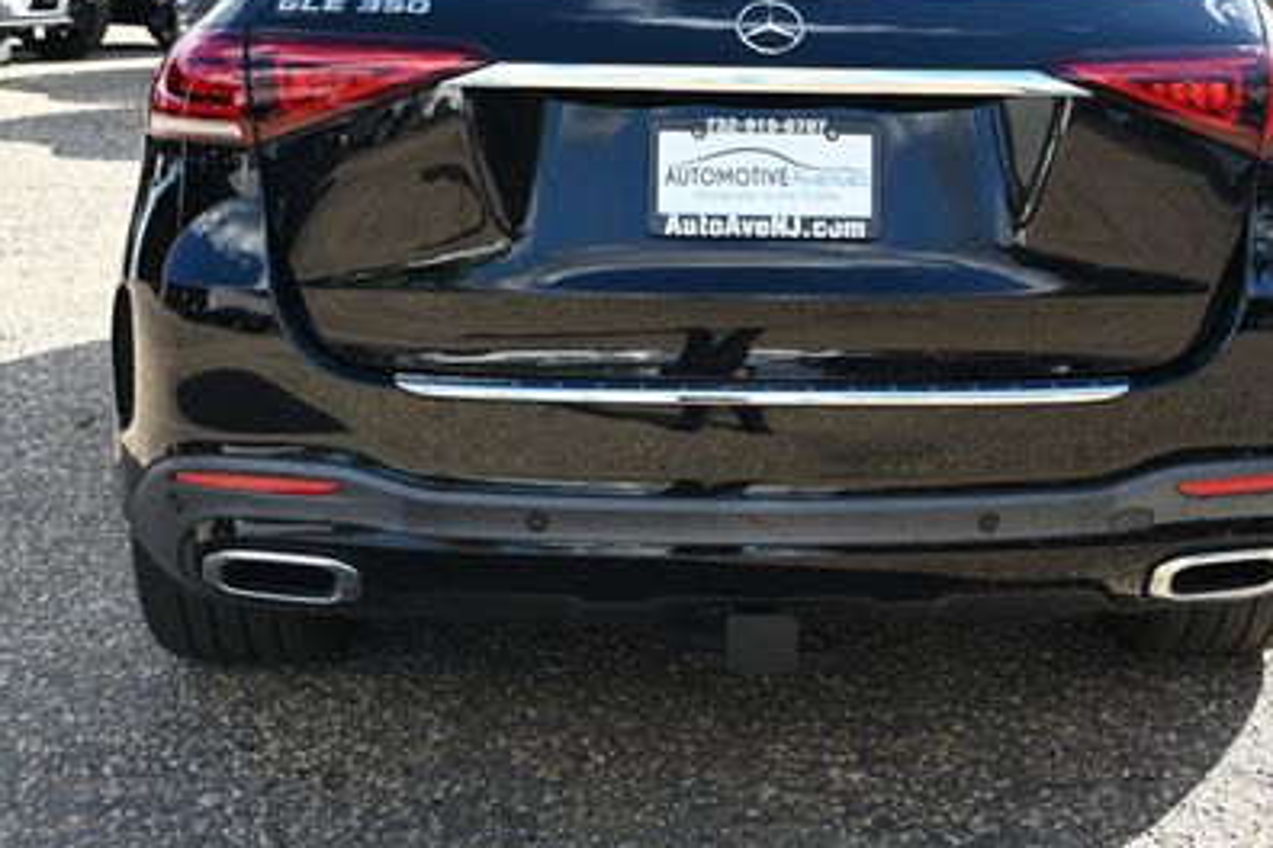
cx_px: 768
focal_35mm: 56
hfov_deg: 35.6
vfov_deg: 24.1
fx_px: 1973
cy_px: 230
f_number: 5
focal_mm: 34.5
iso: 160
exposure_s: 1/200
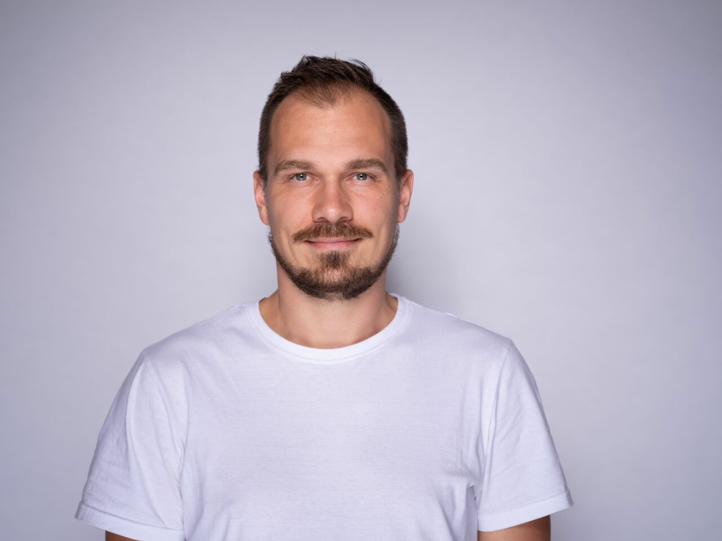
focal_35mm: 63
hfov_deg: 30.7
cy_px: 270
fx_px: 1314
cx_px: 361
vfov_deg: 23.3
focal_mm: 80
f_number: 5
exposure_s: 1/100
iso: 100
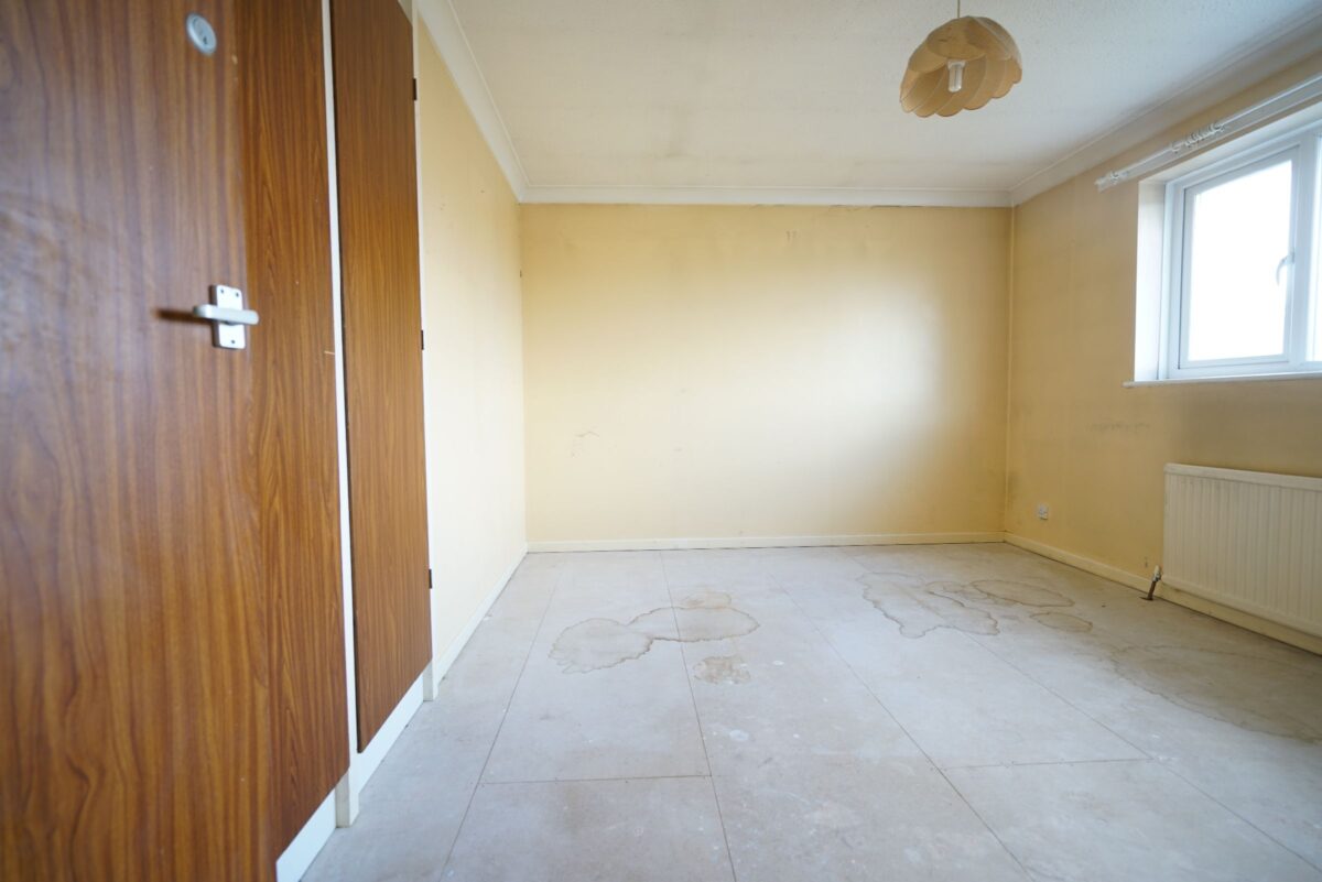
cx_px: 661
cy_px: 441
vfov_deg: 73.8
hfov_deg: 96.7
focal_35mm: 16
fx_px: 588
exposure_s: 1/20
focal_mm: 16
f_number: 4
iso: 400
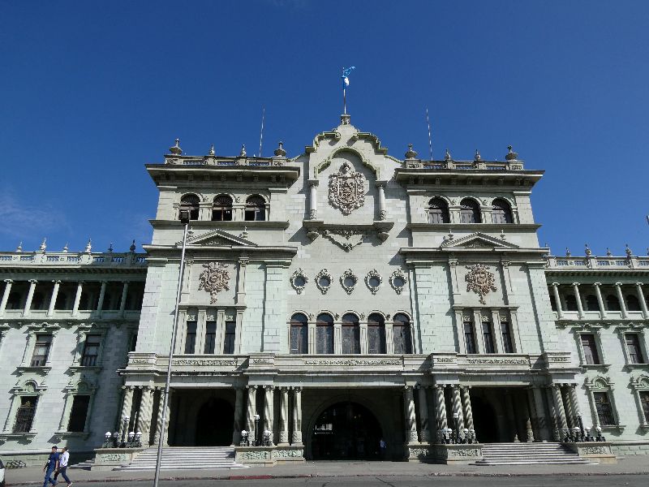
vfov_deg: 56.8
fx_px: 450
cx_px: 324
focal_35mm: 24
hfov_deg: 71.6
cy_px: 244
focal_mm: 4.3
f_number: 4.5
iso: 80
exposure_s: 1/800
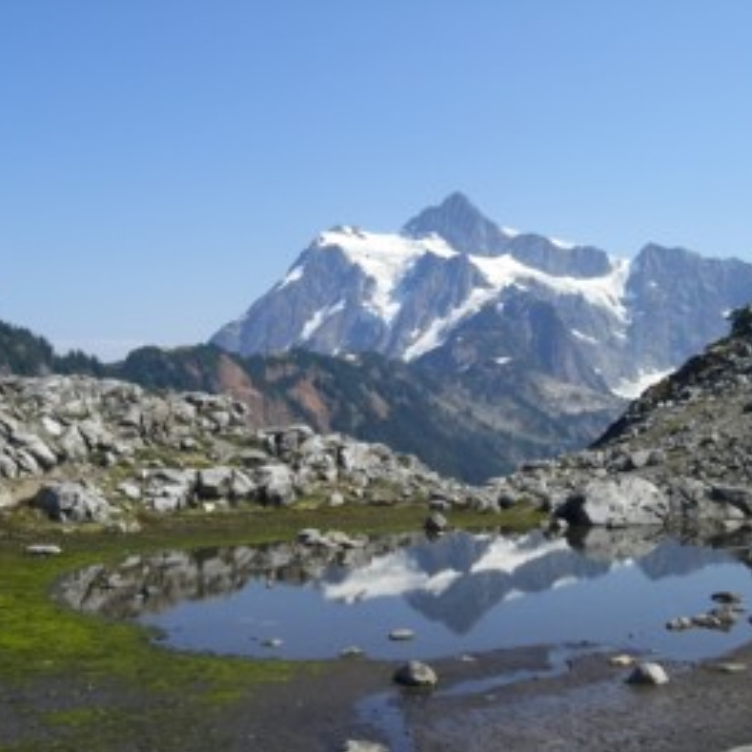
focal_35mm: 46
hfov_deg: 36.7
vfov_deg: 36.8
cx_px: 435
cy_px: 383
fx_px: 1131
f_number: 4.4
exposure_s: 1/640
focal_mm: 6.3
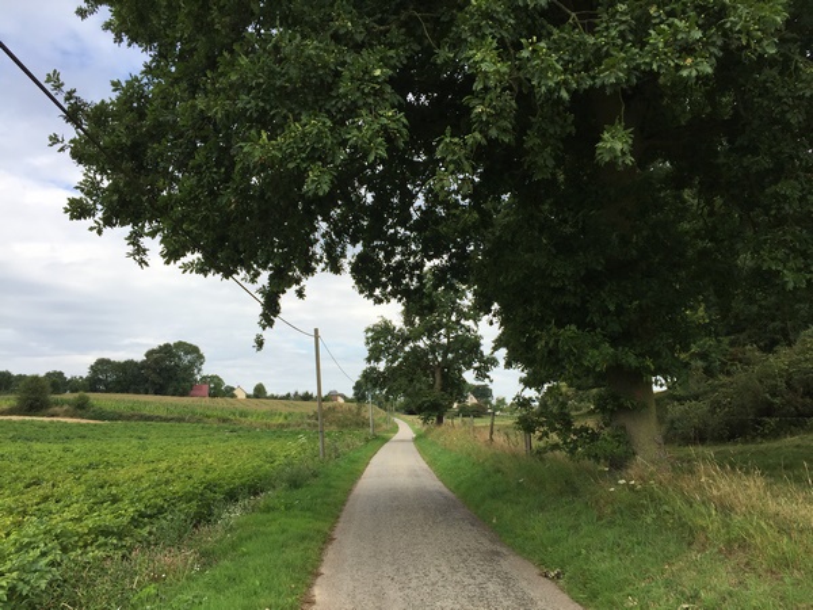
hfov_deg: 61.7
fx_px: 681
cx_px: 406
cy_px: 305
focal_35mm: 29
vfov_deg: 48.2
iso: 32
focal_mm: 4.15
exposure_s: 1/920
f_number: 2.2
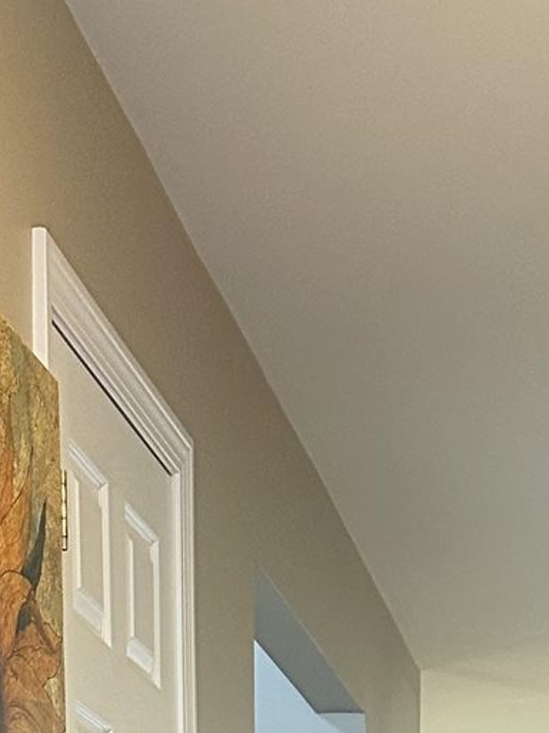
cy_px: 1526
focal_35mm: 108
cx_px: 397
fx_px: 2284
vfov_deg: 14.6
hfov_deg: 13.7
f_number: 1.78
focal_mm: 6.86
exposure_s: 1/60
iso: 400
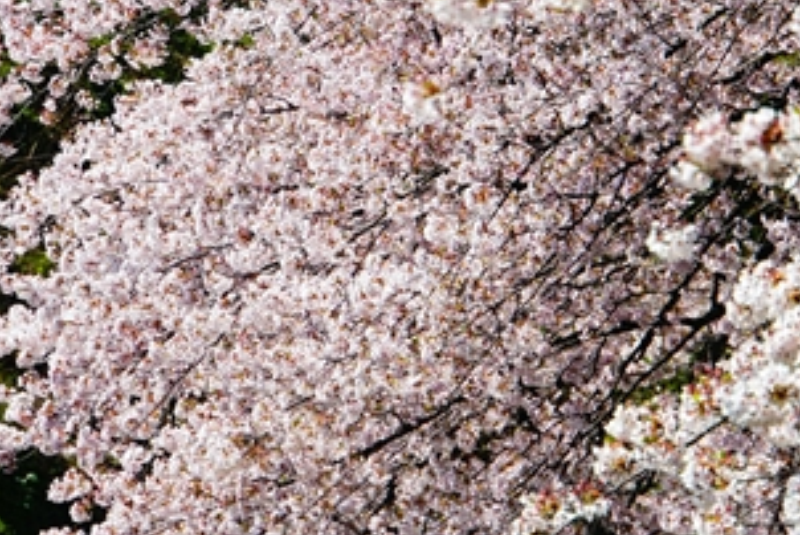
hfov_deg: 4.6
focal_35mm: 449
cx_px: 392
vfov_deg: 3.1
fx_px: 9990
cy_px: 46
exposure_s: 1/320
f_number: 8
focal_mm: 113.2
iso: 100
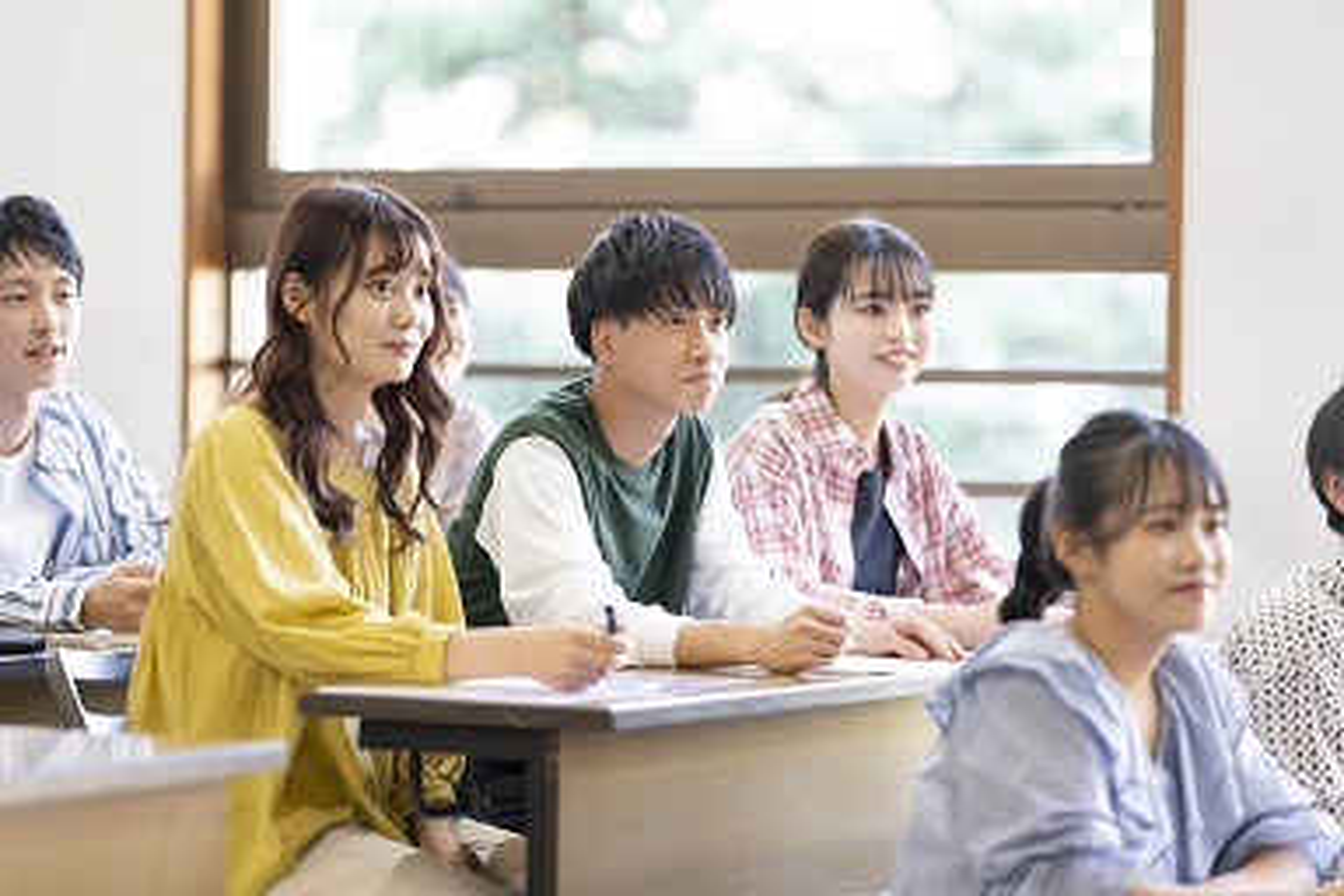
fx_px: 5040
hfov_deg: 15.2
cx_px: 672
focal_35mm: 135
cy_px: 448
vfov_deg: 10.2
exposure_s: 1/125
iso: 400
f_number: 2.2
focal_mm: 135
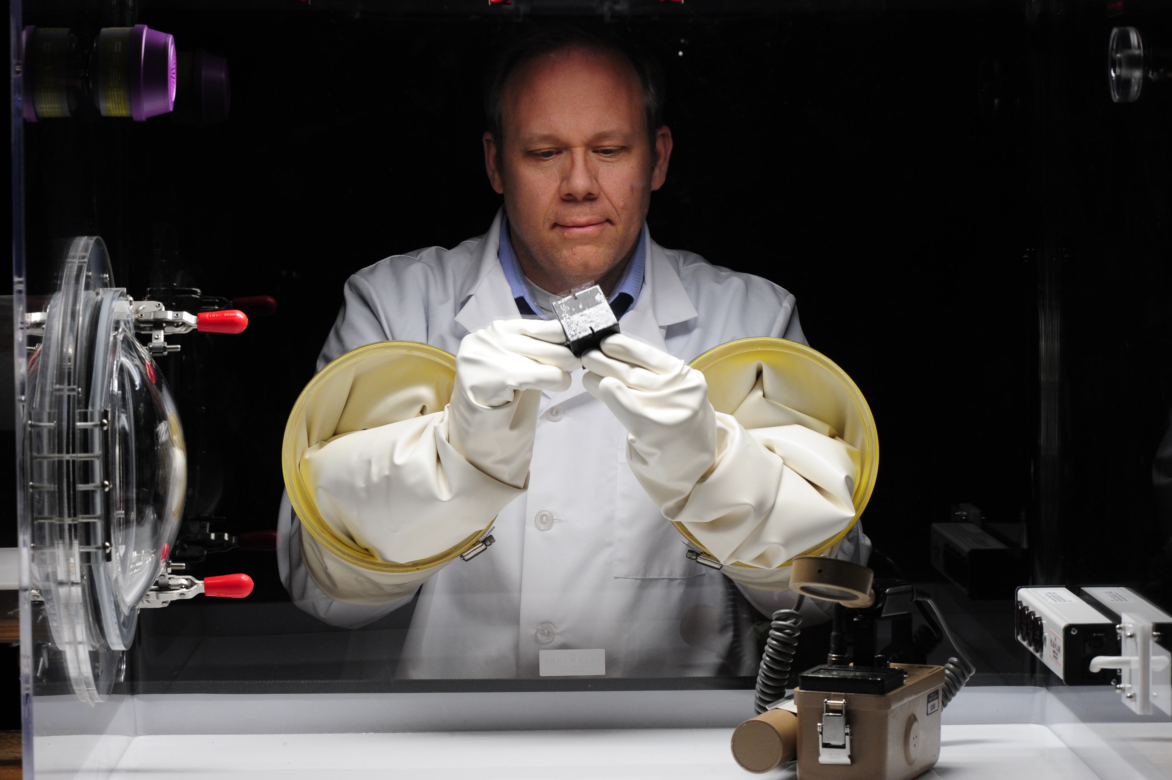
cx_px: 586
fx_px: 3416
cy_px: 390
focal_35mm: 105
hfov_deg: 19.5
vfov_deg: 13.0
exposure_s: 1/20
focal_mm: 105
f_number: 11
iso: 1600
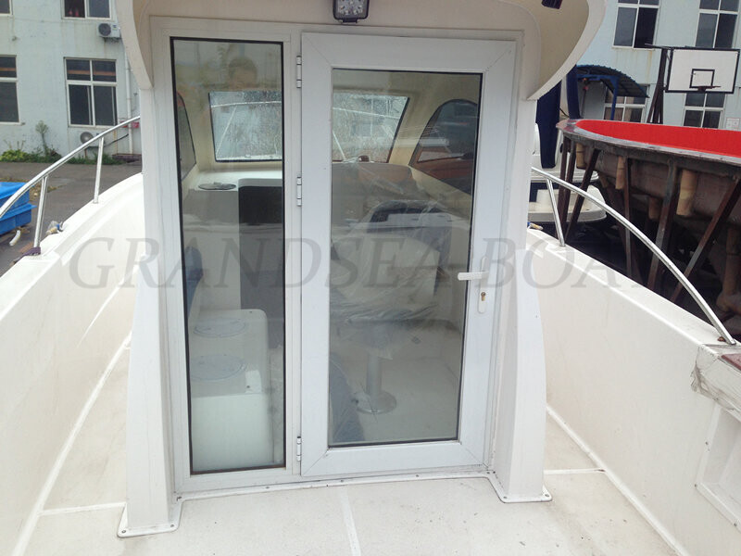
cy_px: 278
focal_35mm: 33
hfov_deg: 55.4
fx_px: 706
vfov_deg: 42.9
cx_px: 370
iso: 50
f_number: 2.4
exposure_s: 1/577
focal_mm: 4.12
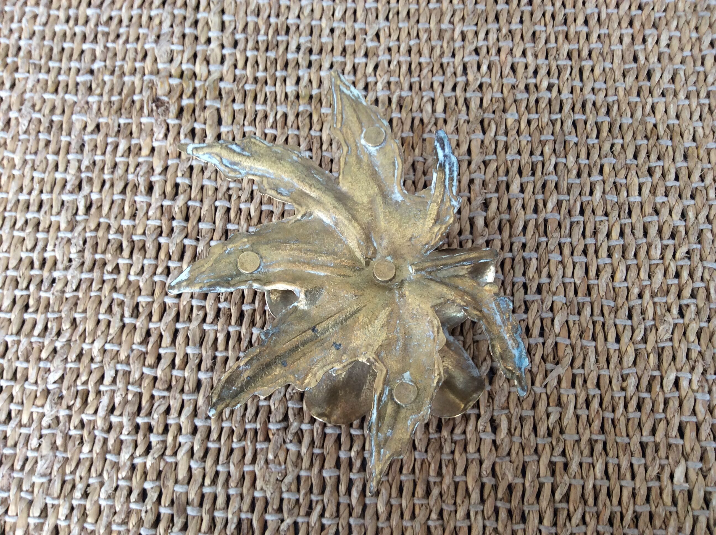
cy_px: 268
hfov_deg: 56.9
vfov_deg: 44.1
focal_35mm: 32
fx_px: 661
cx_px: 358
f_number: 2.4
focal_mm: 3.3
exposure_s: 1/25
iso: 64
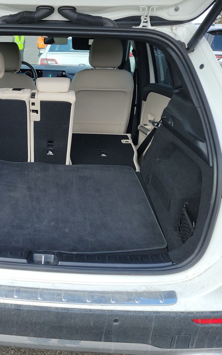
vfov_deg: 56.7
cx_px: 38
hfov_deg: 35.8
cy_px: 178
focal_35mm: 34
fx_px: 329
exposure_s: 1/228
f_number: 1.8
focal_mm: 6.7
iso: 50
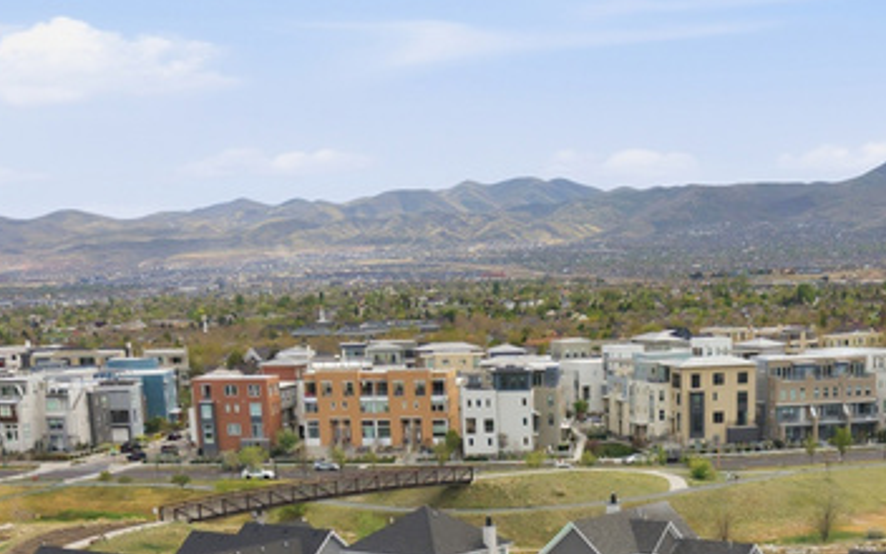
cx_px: 627
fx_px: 1787
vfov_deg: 16.5
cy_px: 745
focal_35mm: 74
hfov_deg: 27.6
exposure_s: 1/4000
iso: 300
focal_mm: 8.7
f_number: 1.8
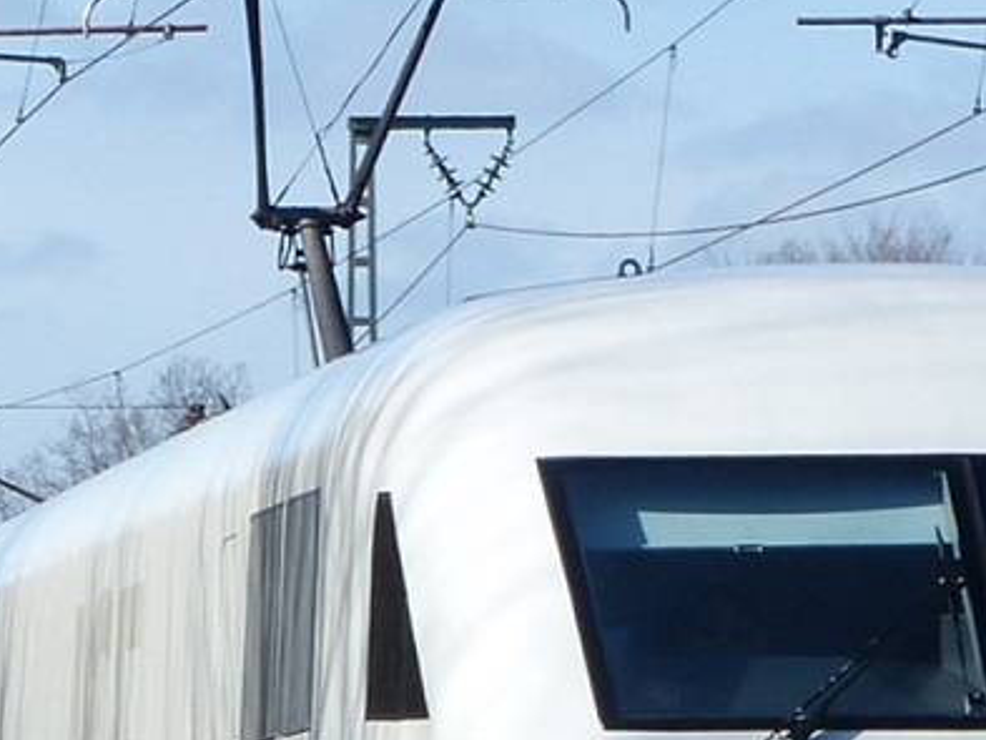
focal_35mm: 354
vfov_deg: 4.2
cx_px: 326
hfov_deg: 5.6
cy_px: 793
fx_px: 10086
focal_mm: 20.9
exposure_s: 1/800
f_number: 4
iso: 100
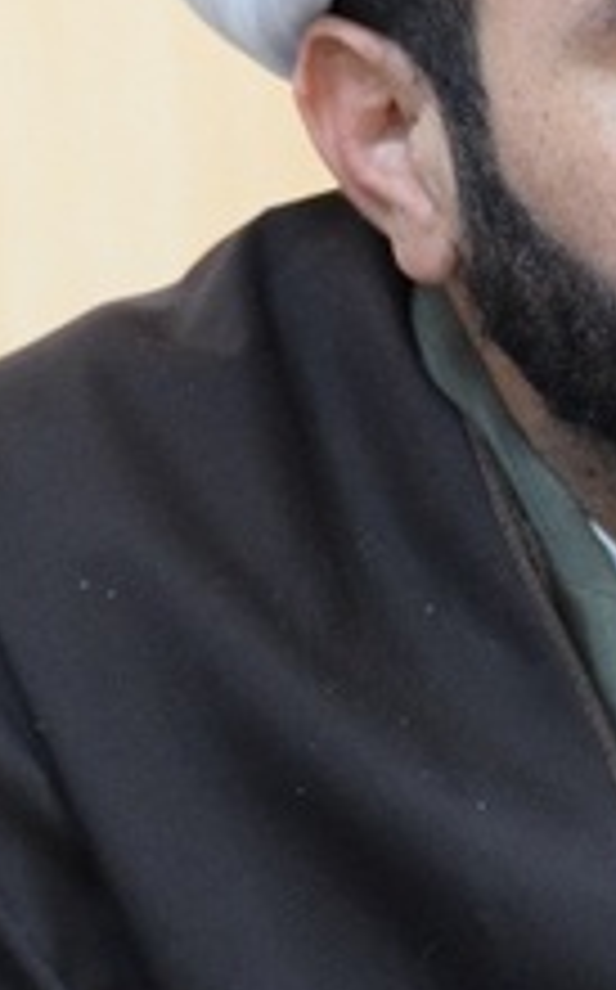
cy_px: 376
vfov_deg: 4.2
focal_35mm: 500
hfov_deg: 2.6
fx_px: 13466
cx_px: 845
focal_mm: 116
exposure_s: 1/60
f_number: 5.6
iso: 3200
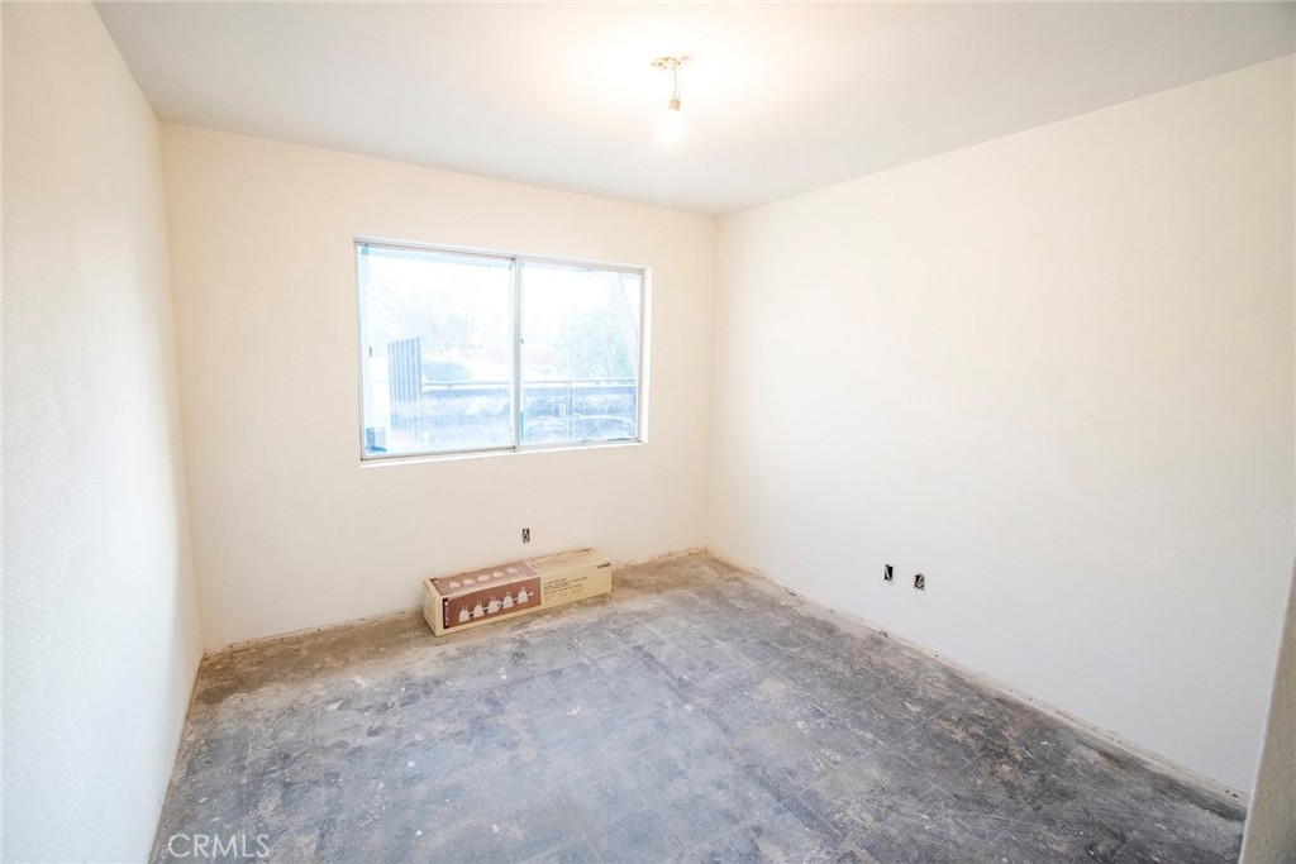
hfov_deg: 100.4
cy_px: 432
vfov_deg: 77.3
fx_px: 540
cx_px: 648
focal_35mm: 15
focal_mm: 10
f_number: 5.6
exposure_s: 1/25
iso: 800
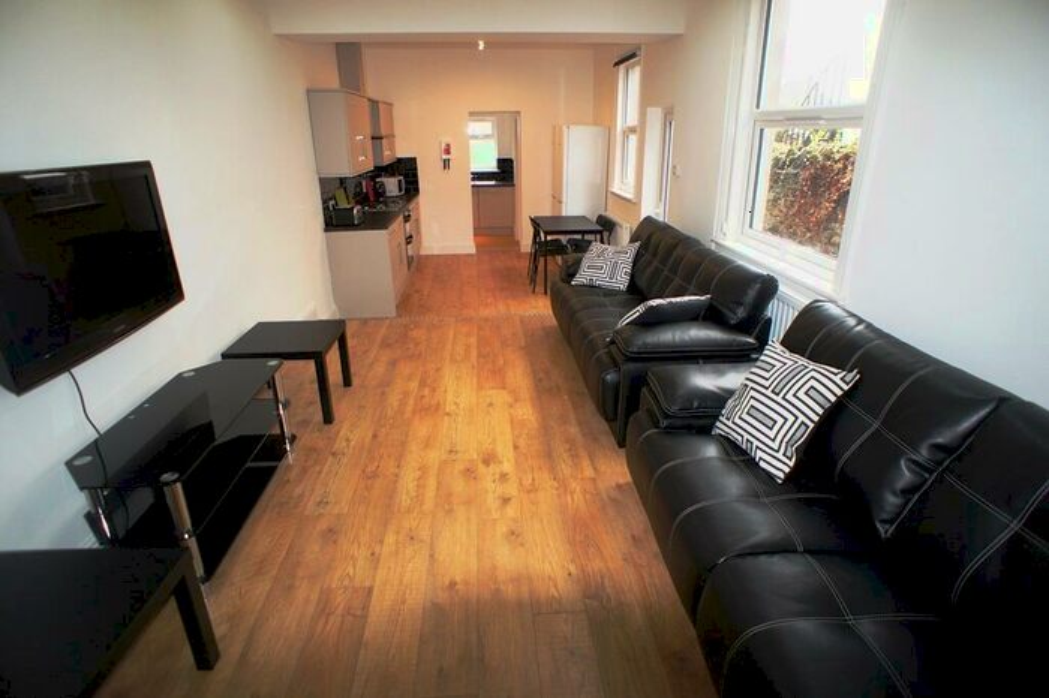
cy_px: 349
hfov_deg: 73.8
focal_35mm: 24
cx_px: 524
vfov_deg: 53.1
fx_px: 699
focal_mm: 16
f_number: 2.8
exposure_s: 1/60
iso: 200
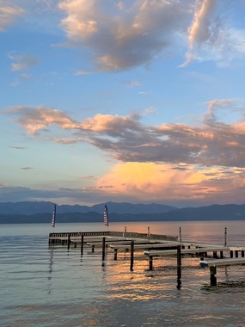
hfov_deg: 34.3
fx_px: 387
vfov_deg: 45.6
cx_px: 187
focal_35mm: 41
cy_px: 140
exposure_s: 1/278
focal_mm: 5.1
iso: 40
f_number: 1.6
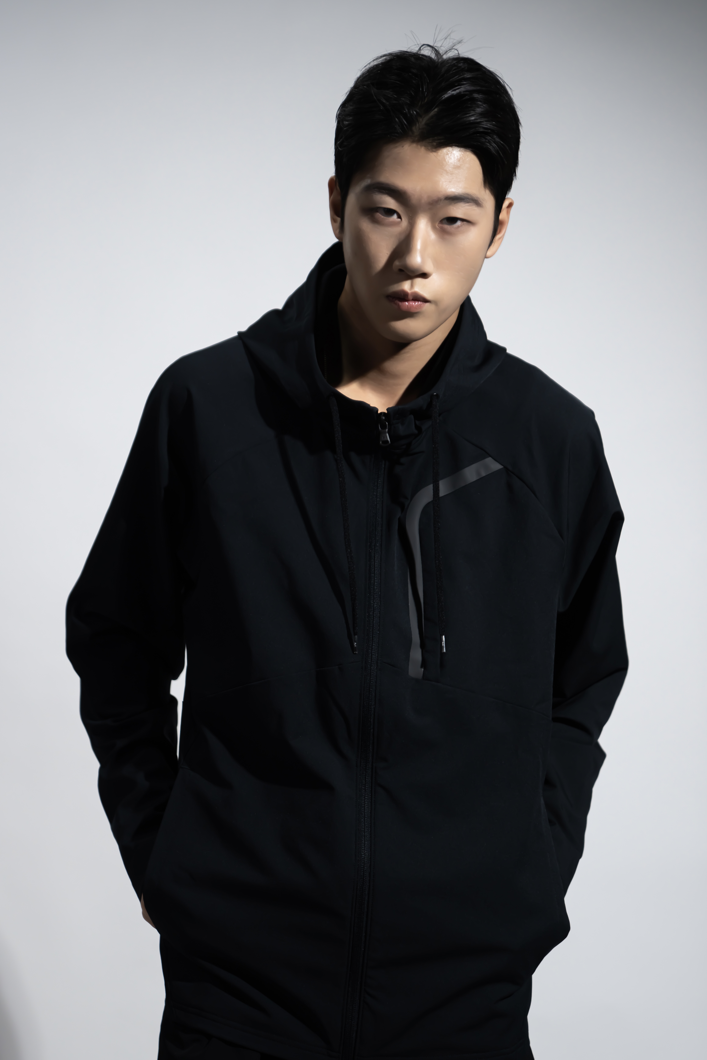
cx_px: 354
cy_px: 530
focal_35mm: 61
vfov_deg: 32.9
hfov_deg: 22.3
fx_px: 1797
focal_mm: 61
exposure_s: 1/500
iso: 400
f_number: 2.8
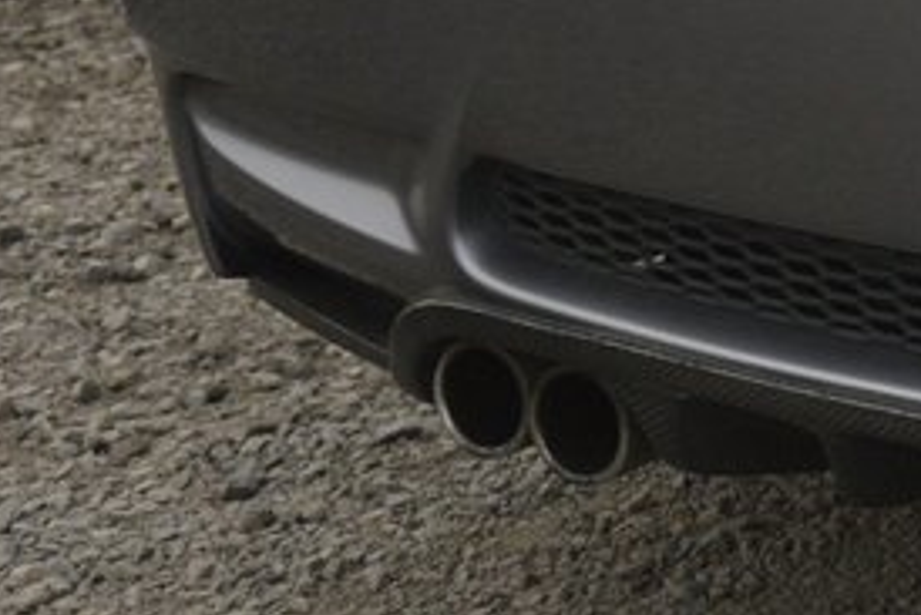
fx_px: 5375
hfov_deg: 9.1
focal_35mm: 210
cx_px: 1933
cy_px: -506
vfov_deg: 6.4
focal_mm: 48
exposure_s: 1/1600
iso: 2000
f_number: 6.3
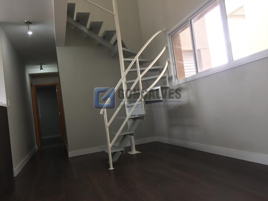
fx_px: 225
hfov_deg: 61.7
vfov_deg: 48.2
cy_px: 100
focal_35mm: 29
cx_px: 134
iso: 32
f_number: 2.2
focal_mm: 4.15
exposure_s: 1/40
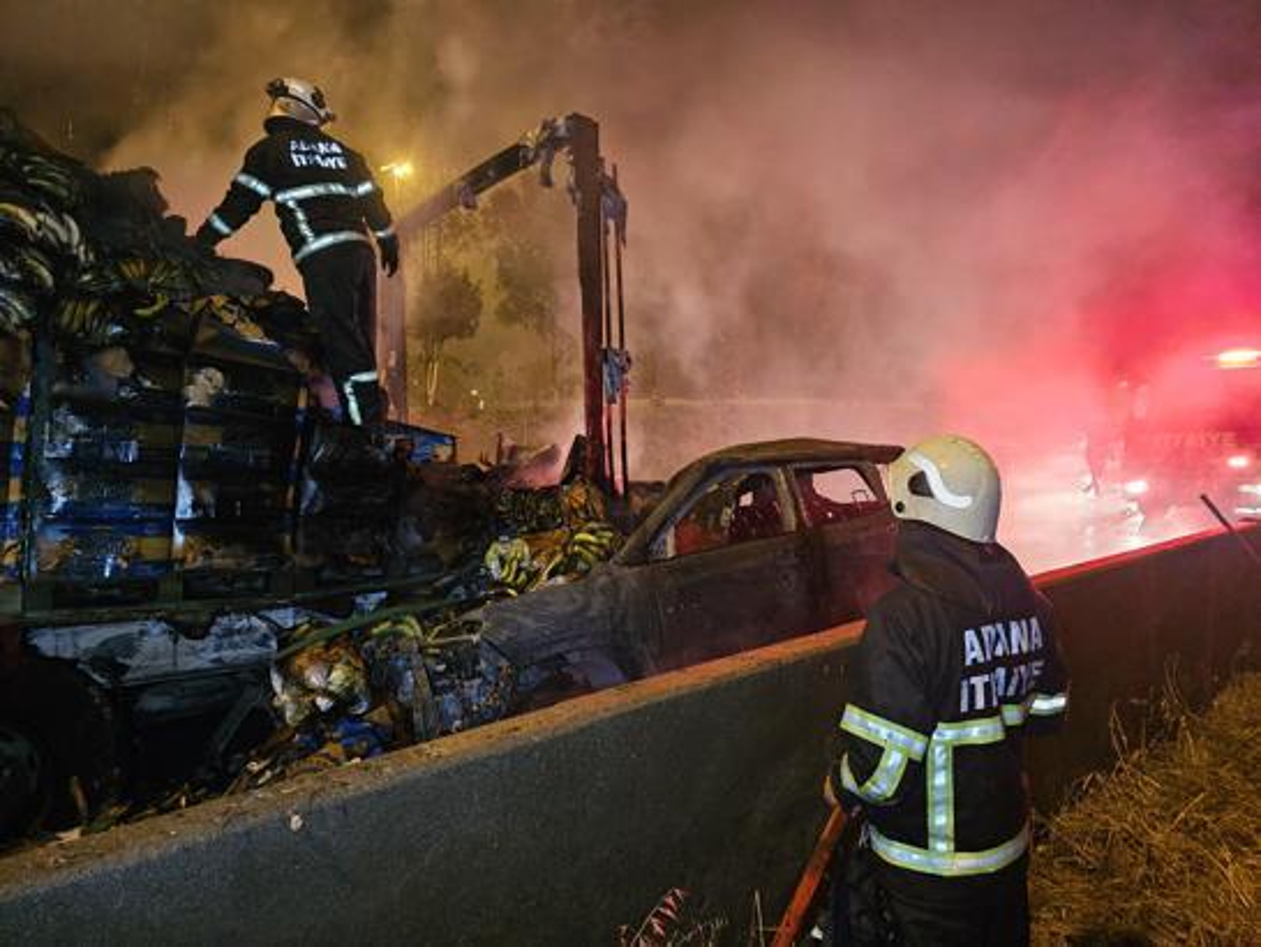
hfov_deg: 73.9
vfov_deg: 58.9
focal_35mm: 23
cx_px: 630
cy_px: 474
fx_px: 838
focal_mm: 6.3
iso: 1000
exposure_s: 1/25
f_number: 1.7
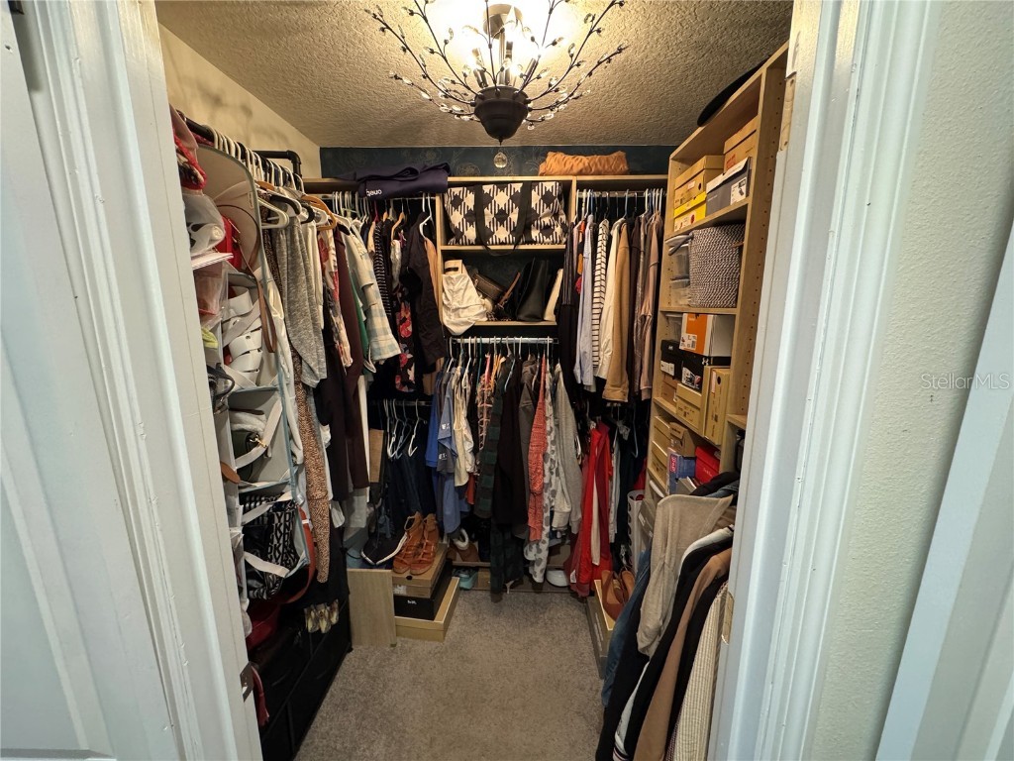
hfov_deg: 102.1
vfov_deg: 85.7
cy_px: 380
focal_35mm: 14
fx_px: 410
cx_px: 507
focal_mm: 2.22
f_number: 2.2
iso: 640
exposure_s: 1/60
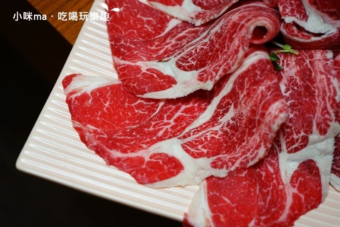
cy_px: 114
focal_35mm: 58
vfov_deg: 23.4
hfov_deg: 34.5
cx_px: 170
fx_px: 548
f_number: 5
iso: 1250
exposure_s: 1/60
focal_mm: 58
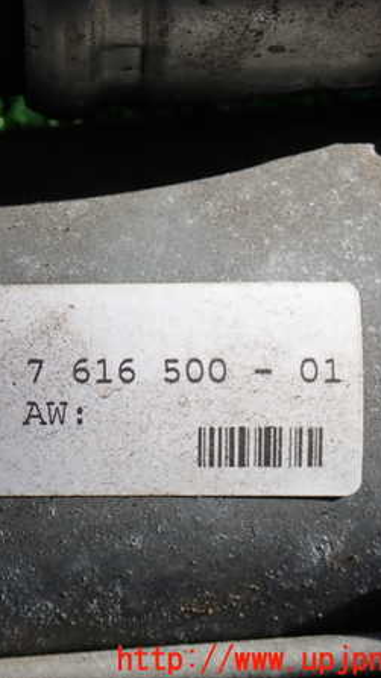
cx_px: 5
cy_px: 338
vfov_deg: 26.9
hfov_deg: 15.0
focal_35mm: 79
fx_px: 1421
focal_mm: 9.65
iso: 100
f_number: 4.5
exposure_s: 1/320
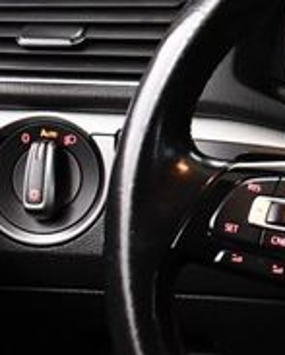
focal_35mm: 118
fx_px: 1241
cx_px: 589
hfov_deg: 11.6
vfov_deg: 16.3
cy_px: 213
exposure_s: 1/80
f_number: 3.5
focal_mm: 18
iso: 3200
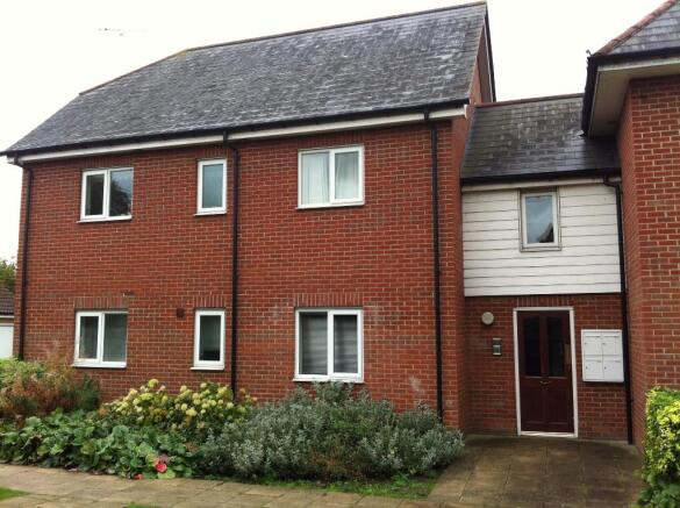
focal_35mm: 35
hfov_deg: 52.7
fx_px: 687
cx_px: 340
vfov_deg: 40.6
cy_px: 254
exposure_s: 1/60
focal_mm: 3.85
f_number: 2.8
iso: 80
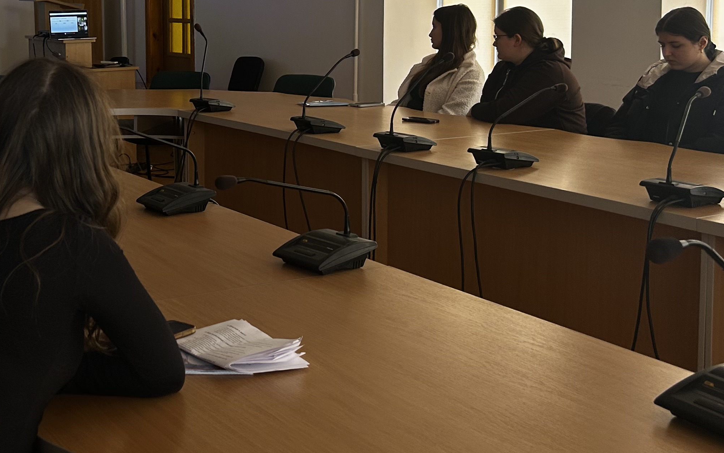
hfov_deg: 35.6
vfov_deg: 23.1
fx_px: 1085
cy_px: 69
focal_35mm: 55
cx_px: 140
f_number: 1.5
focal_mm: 5.7
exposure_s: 1/120
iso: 64
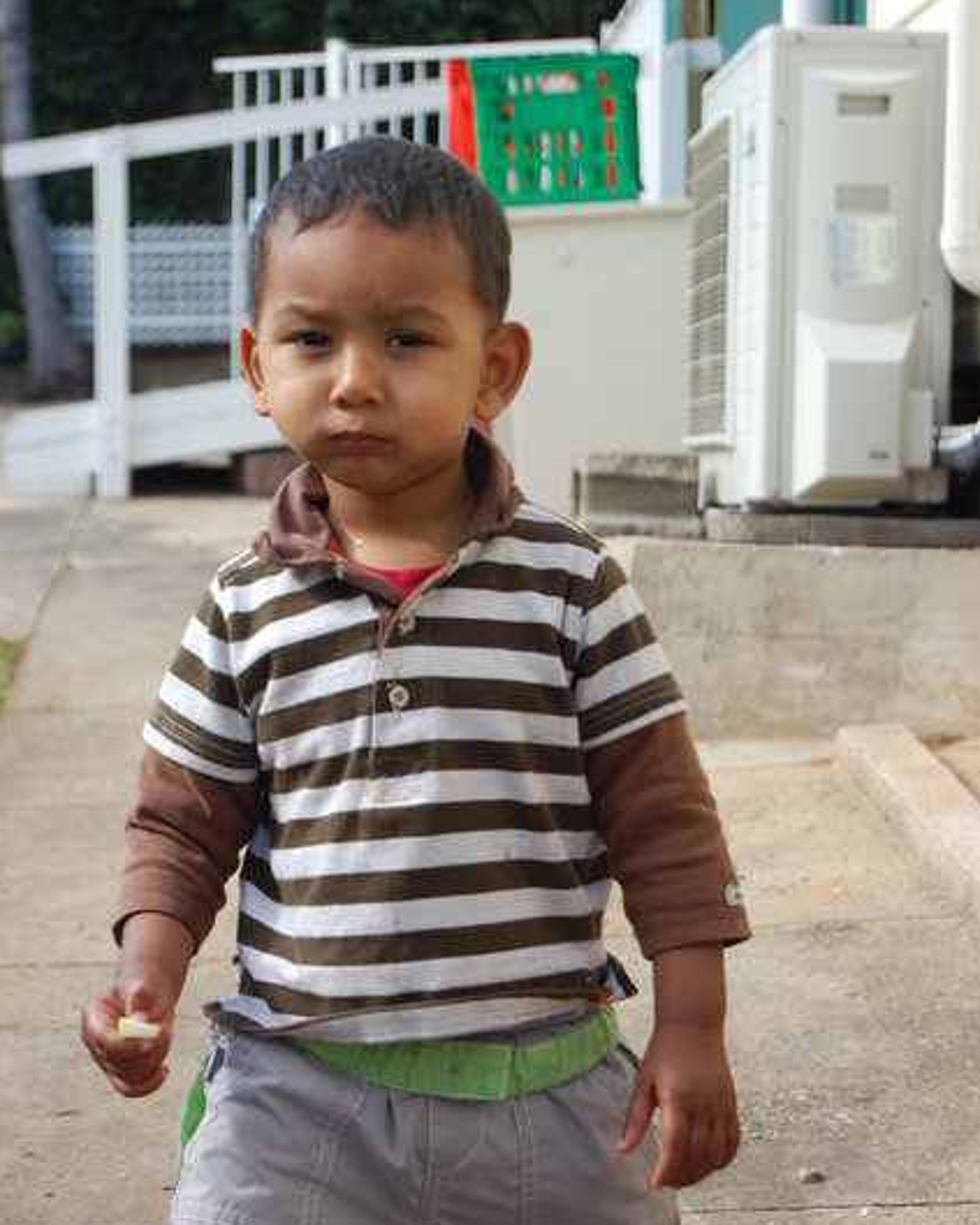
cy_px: 699
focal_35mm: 94
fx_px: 3393
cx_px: 489
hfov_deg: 16.4
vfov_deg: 20.5
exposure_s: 1/200
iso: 200
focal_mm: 55
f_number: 8
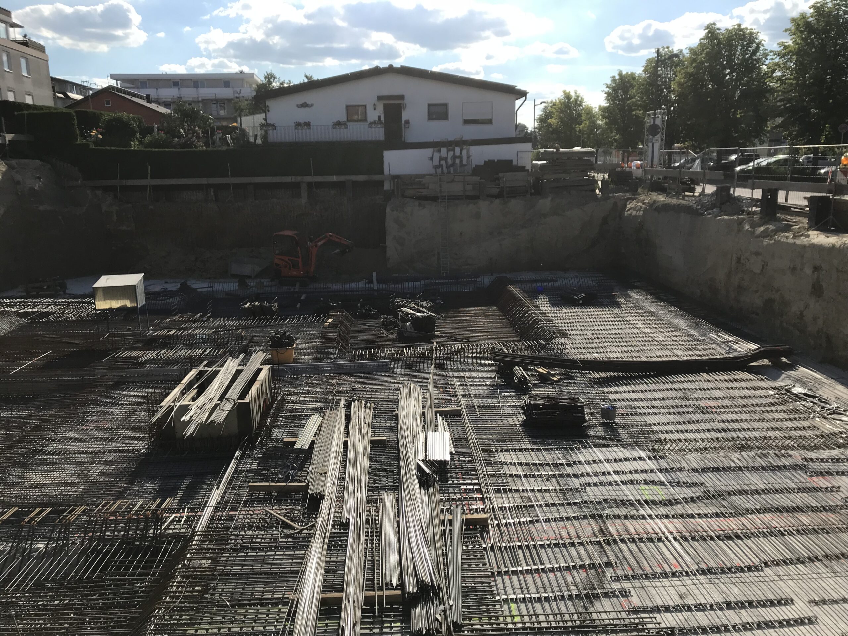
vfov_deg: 49.7
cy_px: 318
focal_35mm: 28
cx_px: 424
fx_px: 686
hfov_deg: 63.4
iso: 20
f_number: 1.8
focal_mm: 3.99
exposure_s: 1/2591
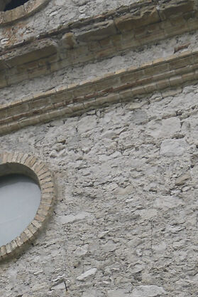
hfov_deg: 14.9
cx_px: 69
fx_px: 757
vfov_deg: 18.4
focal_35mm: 92
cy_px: 501
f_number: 4.5
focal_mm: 16
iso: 320
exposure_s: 1/800
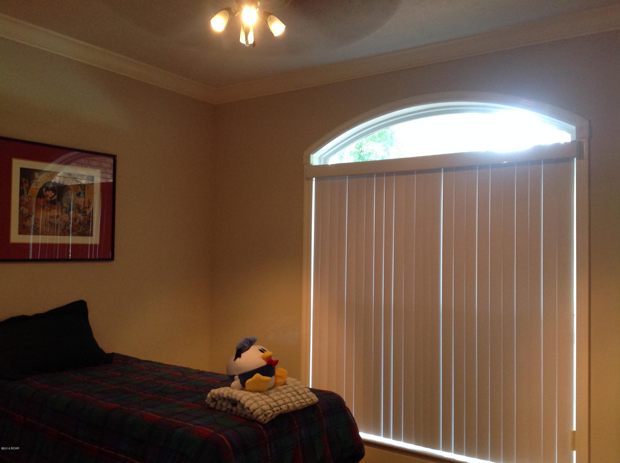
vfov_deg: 40.6
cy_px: 232
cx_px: 310
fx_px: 626
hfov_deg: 52.7
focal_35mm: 35
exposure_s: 1/15
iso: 200
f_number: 2.4
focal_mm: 4.28
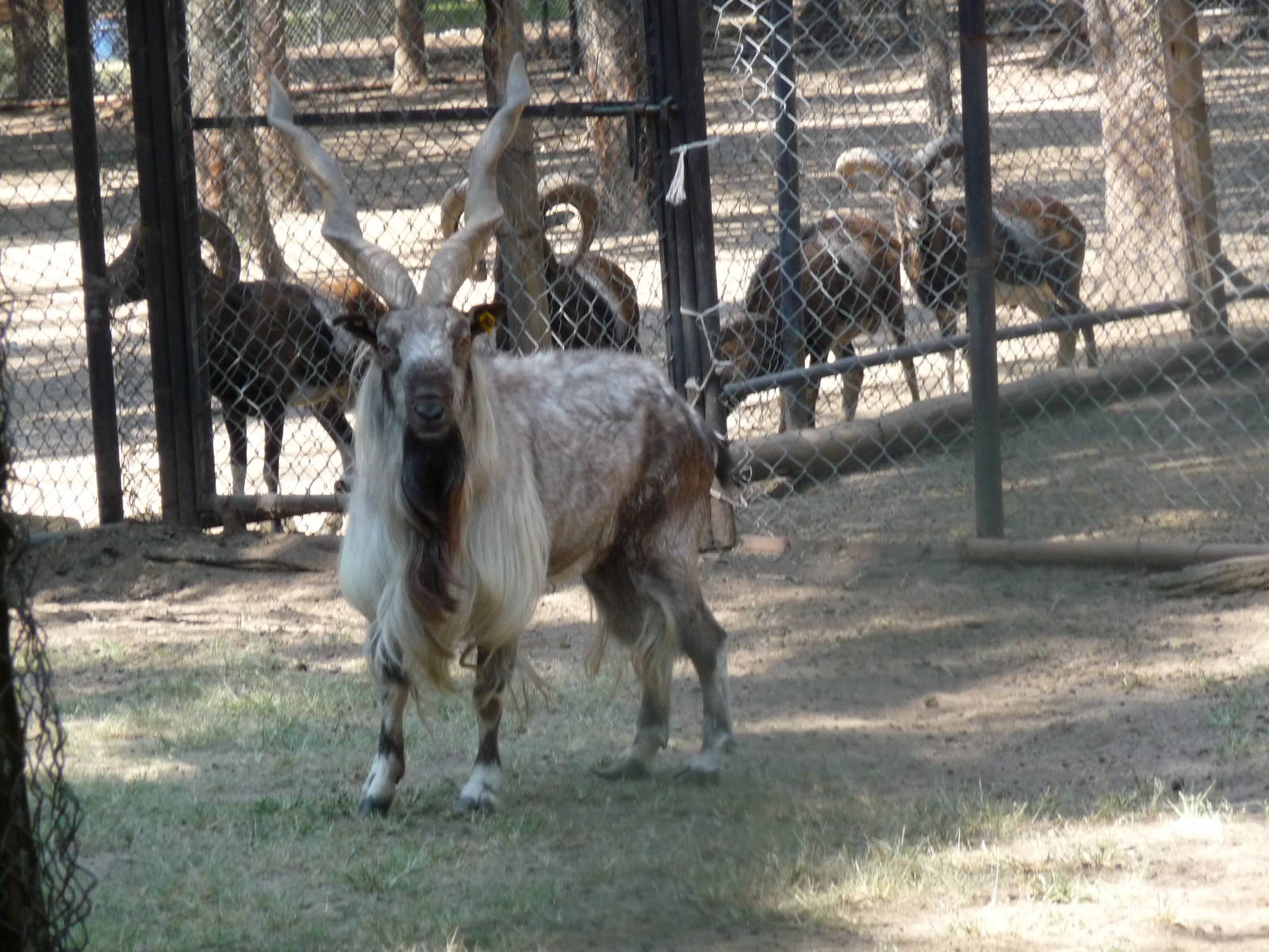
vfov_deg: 7.0
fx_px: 7772
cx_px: 634
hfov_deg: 9.3
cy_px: 476
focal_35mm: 212
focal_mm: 36.4
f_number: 4.8
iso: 250
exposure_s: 1/160
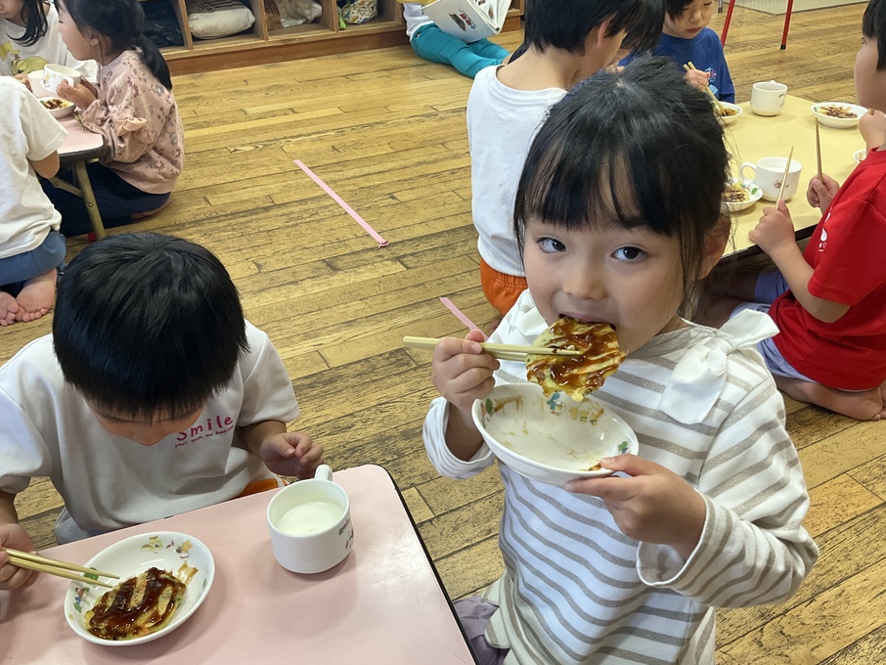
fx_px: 819
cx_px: 481
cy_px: 365
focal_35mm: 32
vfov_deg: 44.1
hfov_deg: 56.7
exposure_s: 1/60
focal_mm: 3
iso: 64
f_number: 1.8
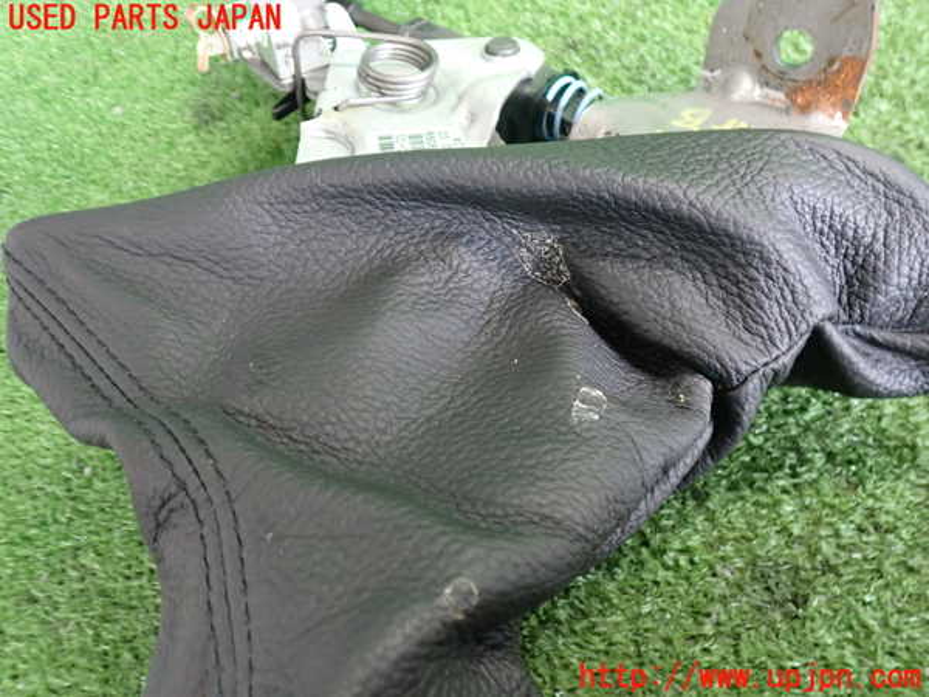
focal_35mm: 30
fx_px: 805
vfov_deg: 46.8
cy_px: 348
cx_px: 464
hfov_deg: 60.0
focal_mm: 5.4
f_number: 2.3
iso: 640
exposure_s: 1/30
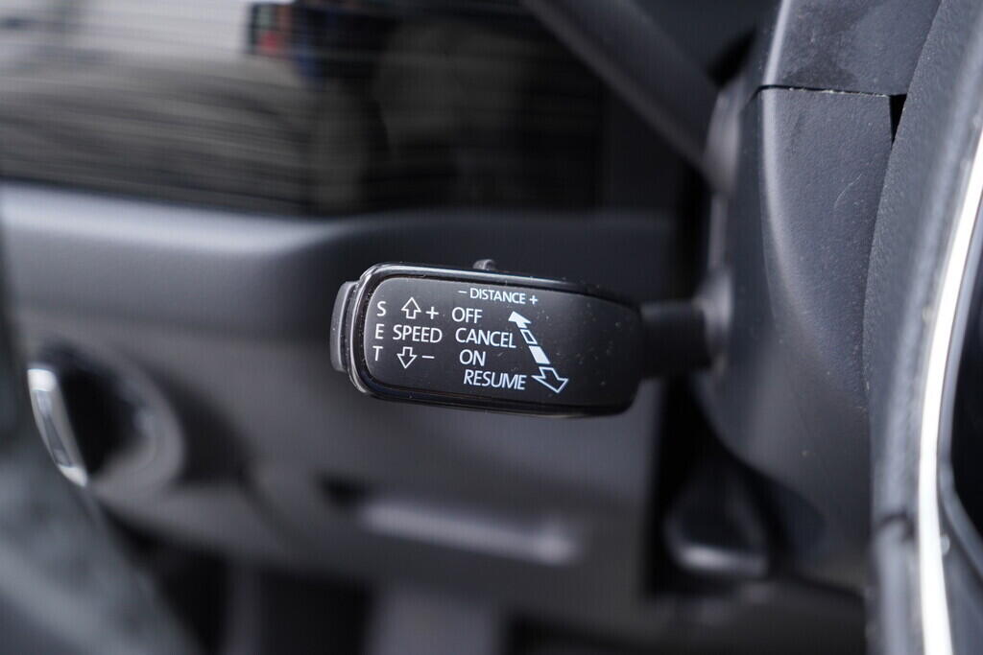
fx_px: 983
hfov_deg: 53.1
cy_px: 328
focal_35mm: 36
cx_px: 492
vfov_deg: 36.9
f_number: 2.8
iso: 500
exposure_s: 1/40
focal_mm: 24
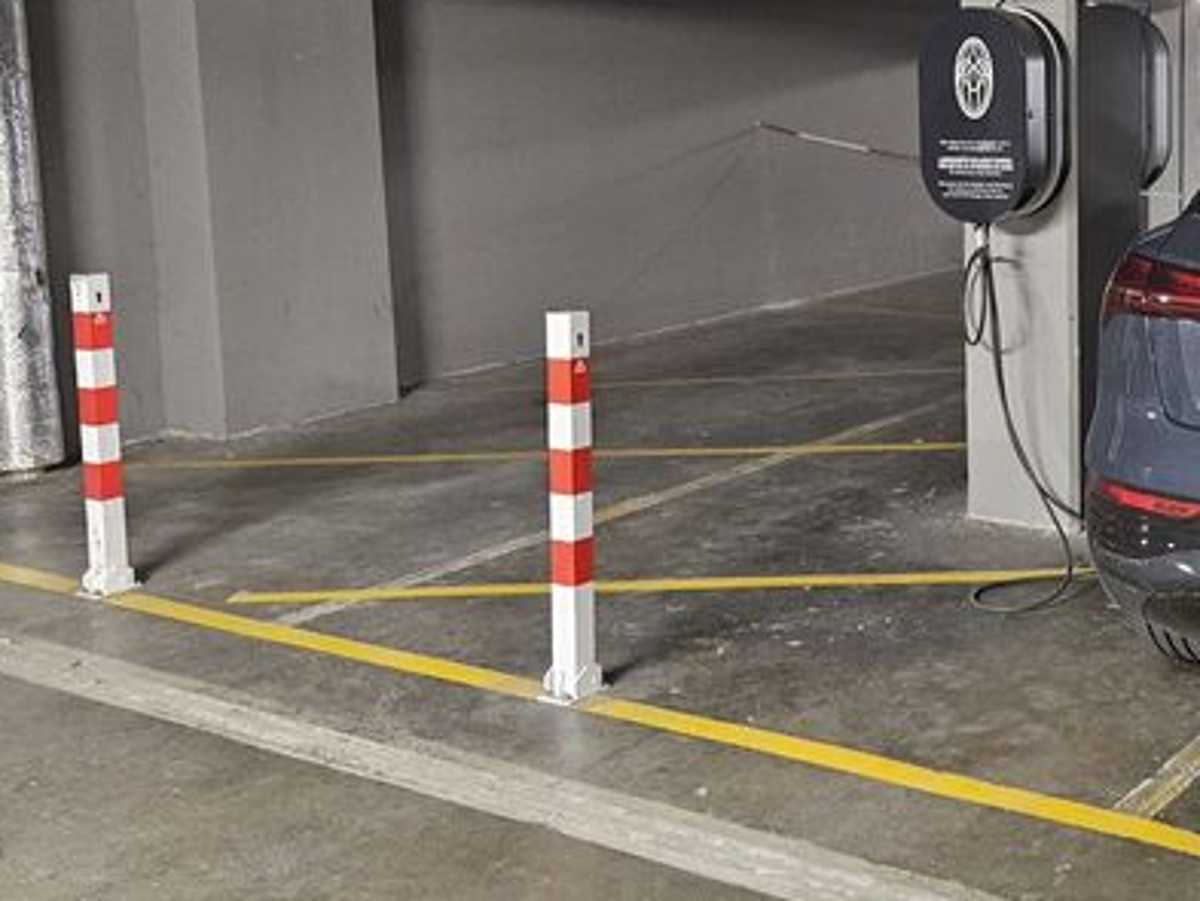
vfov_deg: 28.9
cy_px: 273
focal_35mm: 50
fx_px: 1734
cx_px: 989
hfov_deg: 36.6
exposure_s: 1/25
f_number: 1.8
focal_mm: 5.4
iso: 640
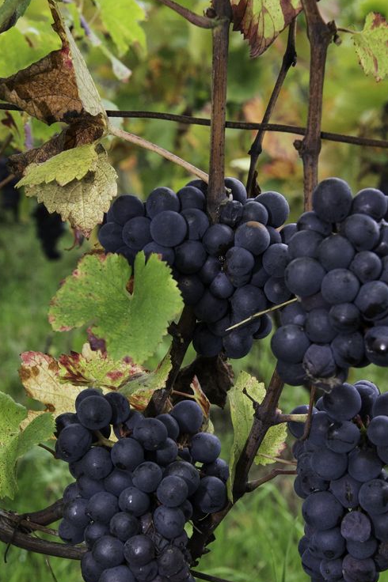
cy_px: 376
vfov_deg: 27.6
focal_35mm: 73
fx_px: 1181
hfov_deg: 18.7
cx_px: 204
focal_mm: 42
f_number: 8
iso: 1800
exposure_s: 1/500
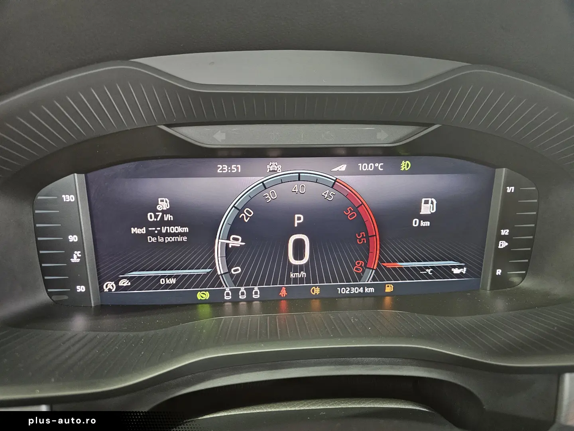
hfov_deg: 73.9
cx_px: 287
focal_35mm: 23
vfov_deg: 58.9
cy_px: 216
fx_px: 381
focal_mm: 6.3
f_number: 1.7
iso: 640
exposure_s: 1/33.6
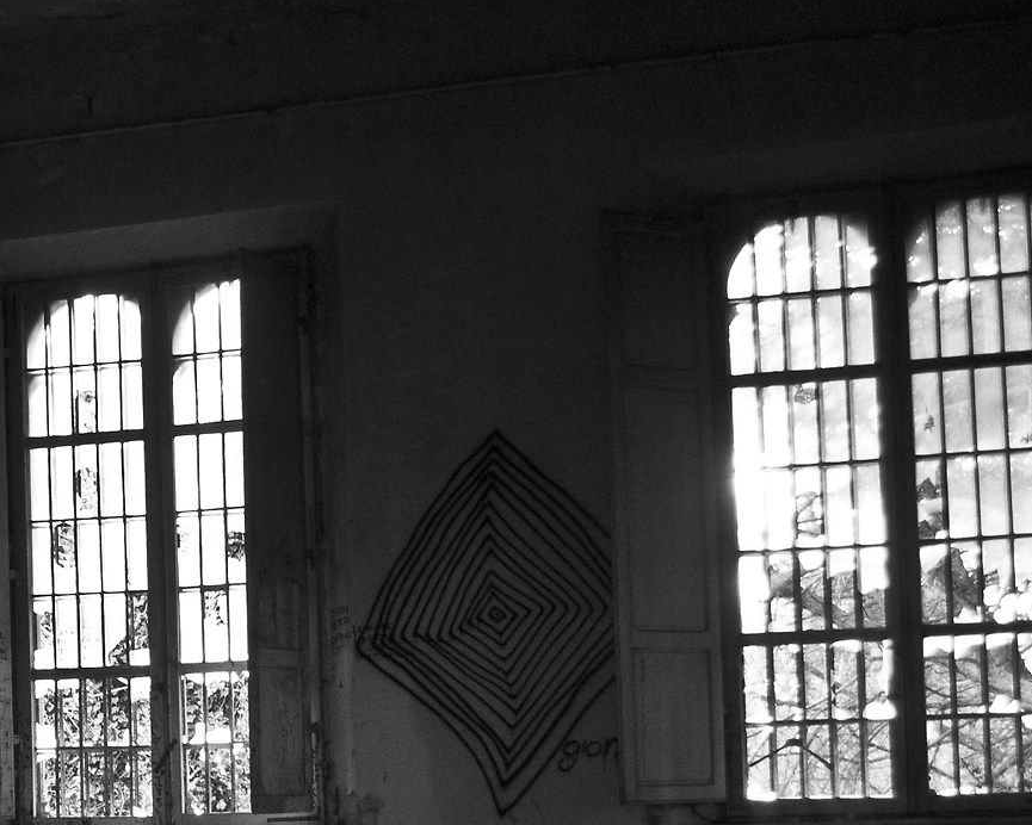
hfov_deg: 20.2
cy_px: 743
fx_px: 2627
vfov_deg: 17.6
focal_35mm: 86
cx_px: -344
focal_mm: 22
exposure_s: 1/20
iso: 400
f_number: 5
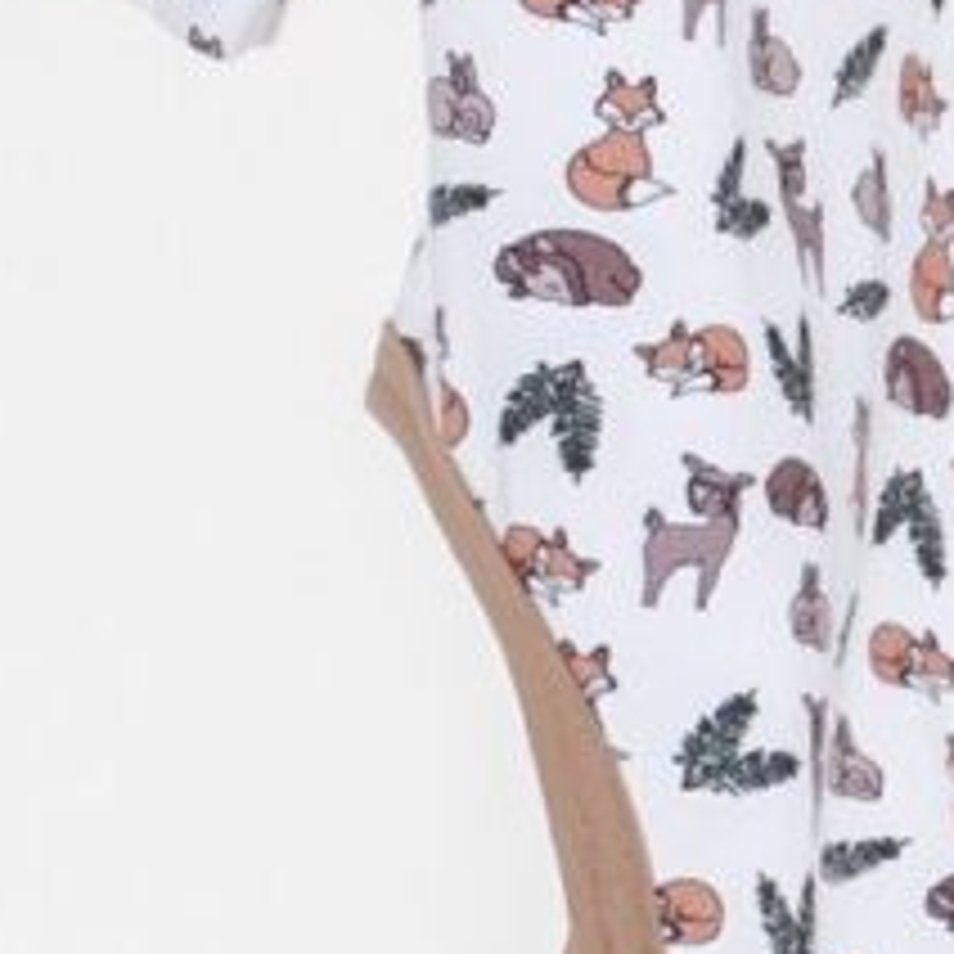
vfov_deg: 3.8
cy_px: 171
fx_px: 14436
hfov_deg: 3.8
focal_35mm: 463
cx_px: 1120
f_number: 5.6
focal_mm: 50
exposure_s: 1/125
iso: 100
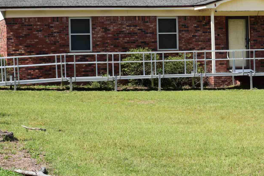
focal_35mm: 119
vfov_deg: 11.5
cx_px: 199
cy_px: 77
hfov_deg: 17.1
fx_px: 873
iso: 400
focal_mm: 48
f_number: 11
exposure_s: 1/500
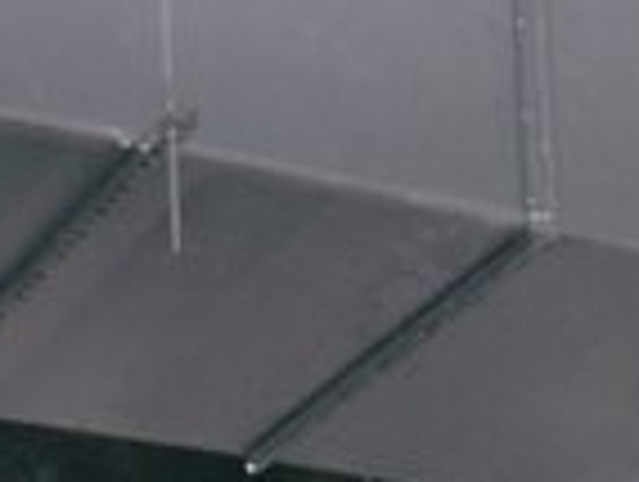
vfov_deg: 9.4
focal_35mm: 156
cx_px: 256
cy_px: 635
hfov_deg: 12.6
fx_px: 2885
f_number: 2.6
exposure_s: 1/60
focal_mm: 7.6
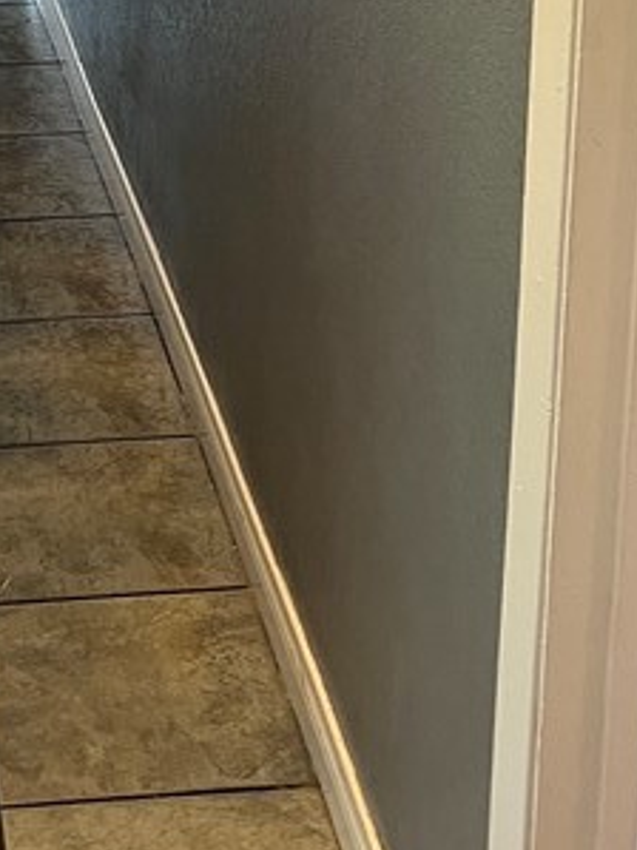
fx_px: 2185
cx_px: 14
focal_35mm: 89
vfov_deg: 19.9
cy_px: -304
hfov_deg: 16.3
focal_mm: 5.7
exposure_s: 1/60
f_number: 1.5
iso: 160
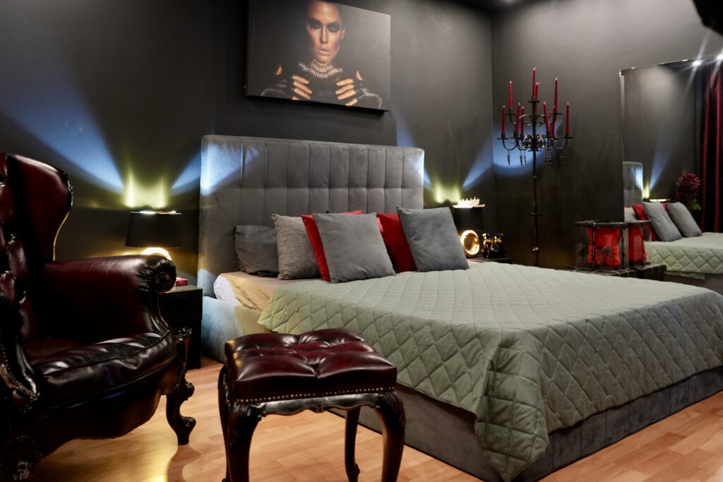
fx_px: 582
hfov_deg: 63.7
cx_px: 362
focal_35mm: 29
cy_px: 241
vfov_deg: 45.0
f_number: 4
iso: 3200
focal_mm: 29
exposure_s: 1/30
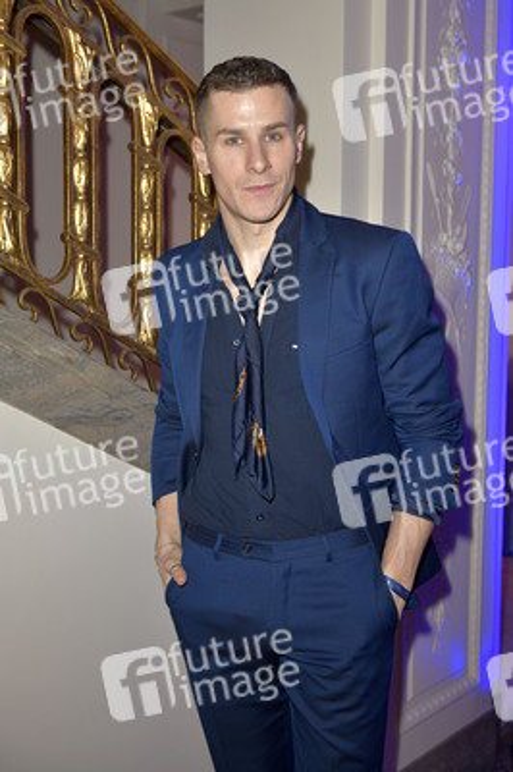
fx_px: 856
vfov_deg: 48.5
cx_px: 256
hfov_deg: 33.3
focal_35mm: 40
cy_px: 386
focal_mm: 40
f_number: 5
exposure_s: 1/250
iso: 1250
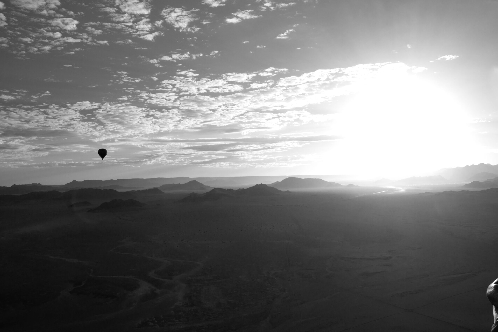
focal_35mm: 30
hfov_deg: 61.9
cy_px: 166
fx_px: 415
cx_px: 249
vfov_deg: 43.6
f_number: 13
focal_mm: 20
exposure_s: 1/320
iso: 100
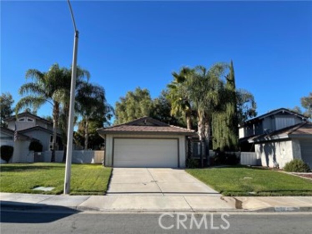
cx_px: 156
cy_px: 117
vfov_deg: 53.0
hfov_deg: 67.3
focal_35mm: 26
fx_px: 234
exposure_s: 1/1883
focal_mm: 5.1
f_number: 1.6
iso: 32
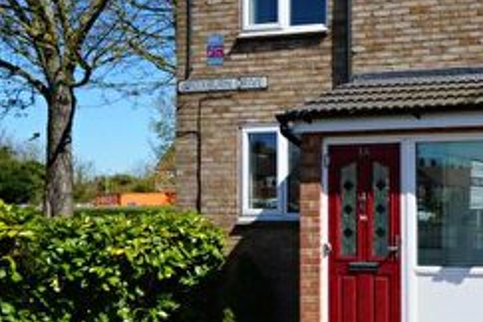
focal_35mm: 46
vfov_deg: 29.2
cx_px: 568
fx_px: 617
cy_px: 188
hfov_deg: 34.8
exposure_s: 1/100
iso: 100
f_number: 14
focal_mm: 16
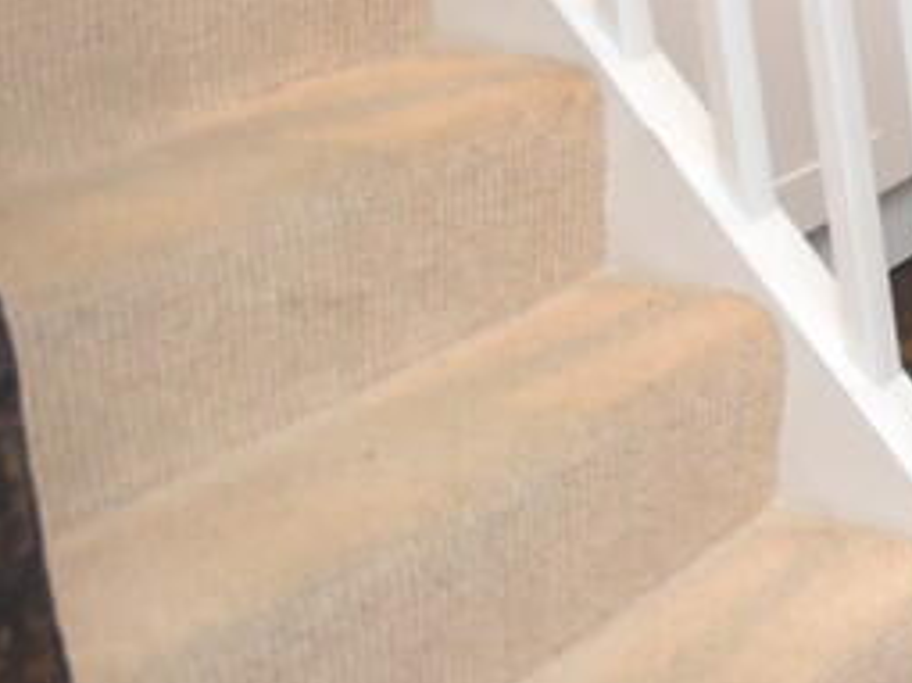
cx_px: 1820
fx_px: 1527
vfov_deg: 21.4
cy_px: -327
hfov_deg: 19.3
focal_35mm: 58
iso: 1250
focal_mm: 10
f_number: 4
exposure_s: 1/125
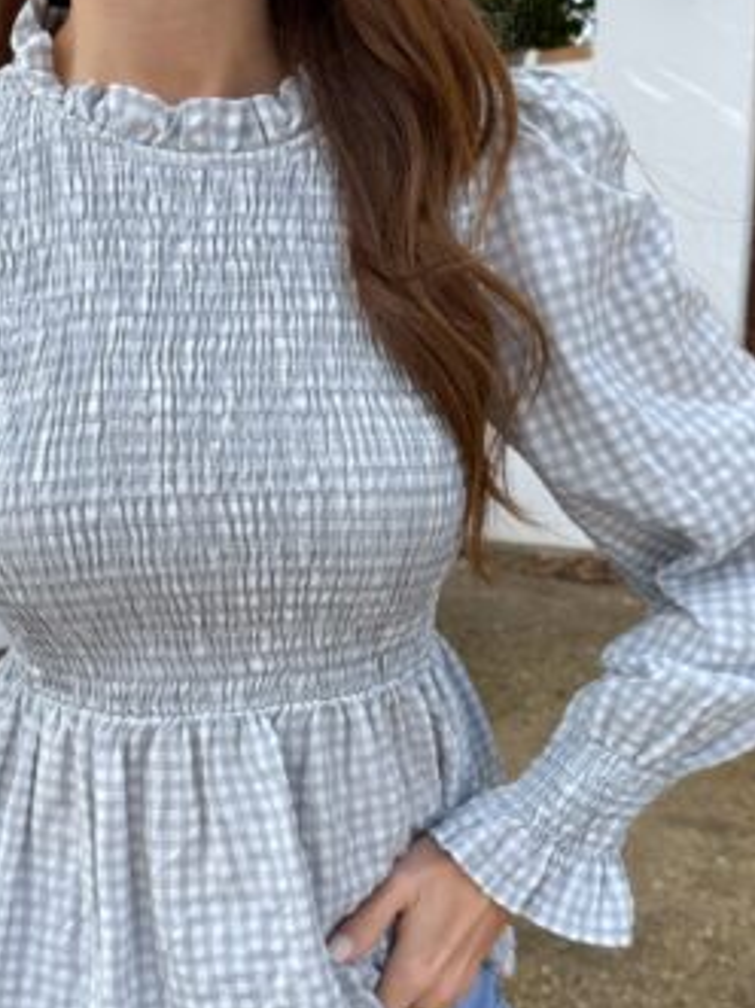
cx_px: 341
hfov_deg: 48.1
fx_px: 844
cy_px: 560
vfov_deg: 61.5
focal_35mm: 29
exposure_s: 1/1585
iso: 80
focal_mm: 6.76
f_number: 1.78
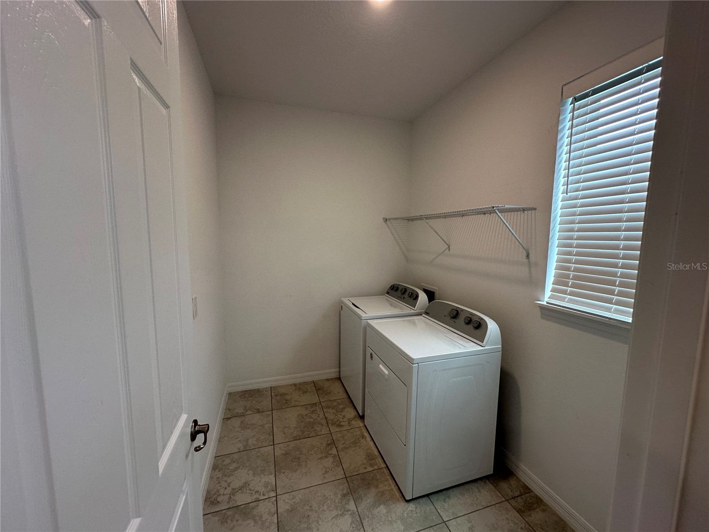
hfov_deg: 102.1
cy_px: 266
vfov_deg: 85.7
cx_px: 354
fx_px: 287
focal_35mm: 14
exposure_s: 1/120
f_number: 2.2
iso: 160
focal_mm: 2.22
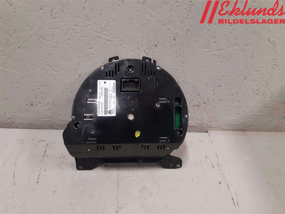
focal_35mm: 26
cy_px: 107
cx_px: 142
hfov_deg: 67.3
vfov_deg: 53.1
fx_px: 214
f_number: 1.7
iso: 160
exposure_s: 1/50
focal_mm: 3.93
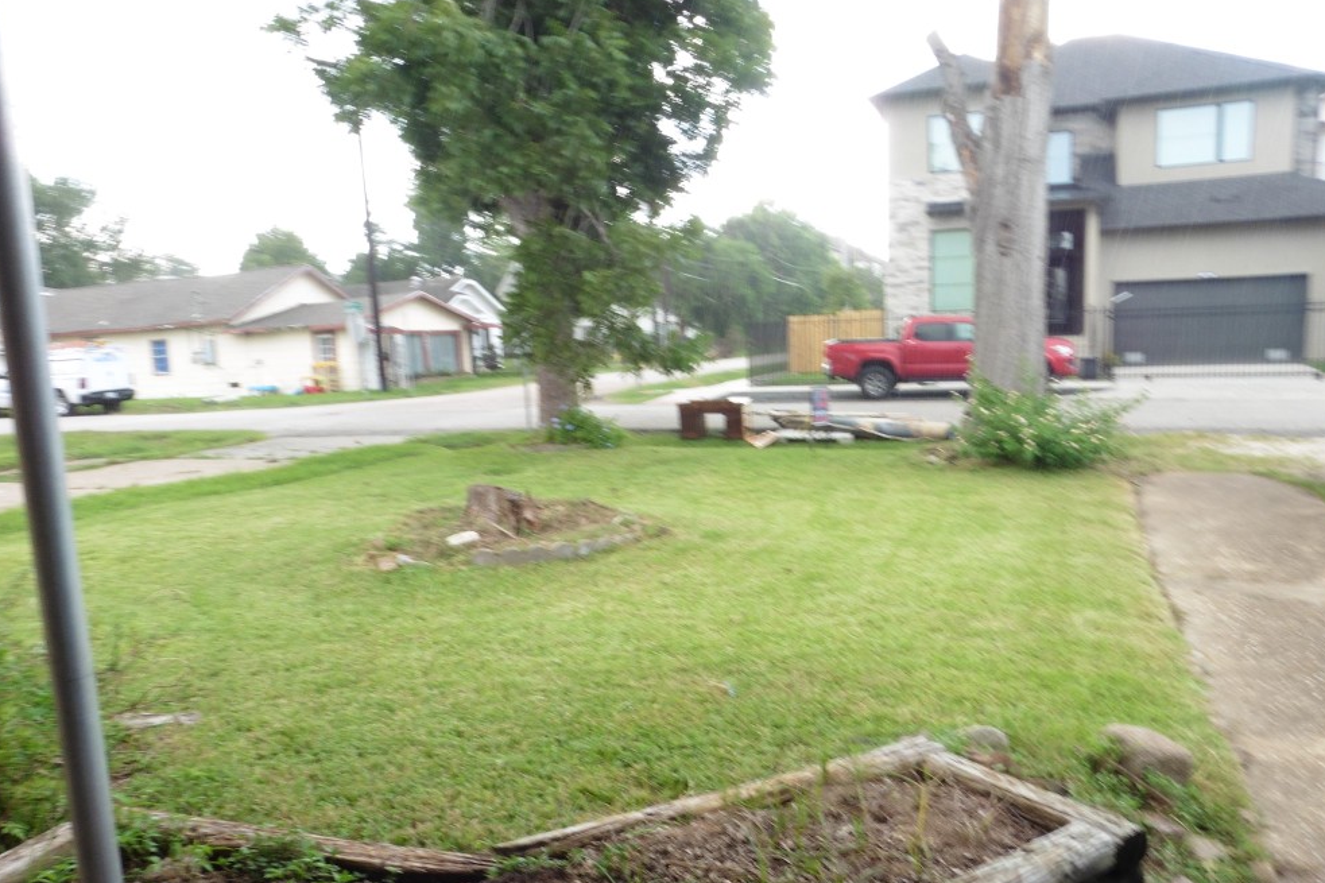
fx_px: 957
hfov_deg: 69.4
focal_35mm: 26
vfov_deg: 49.5
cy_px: 487
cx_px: 654
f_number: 6.3
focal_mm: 4.3
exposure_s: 1/30
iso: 100
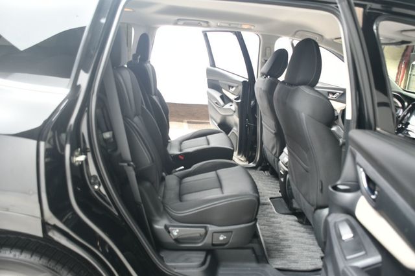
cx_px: 208
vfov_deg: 47.9
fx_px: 311
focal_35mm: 27
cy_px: 138
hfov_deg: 67.4
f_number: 3.5
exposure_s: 1/160
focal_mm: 18
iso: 100
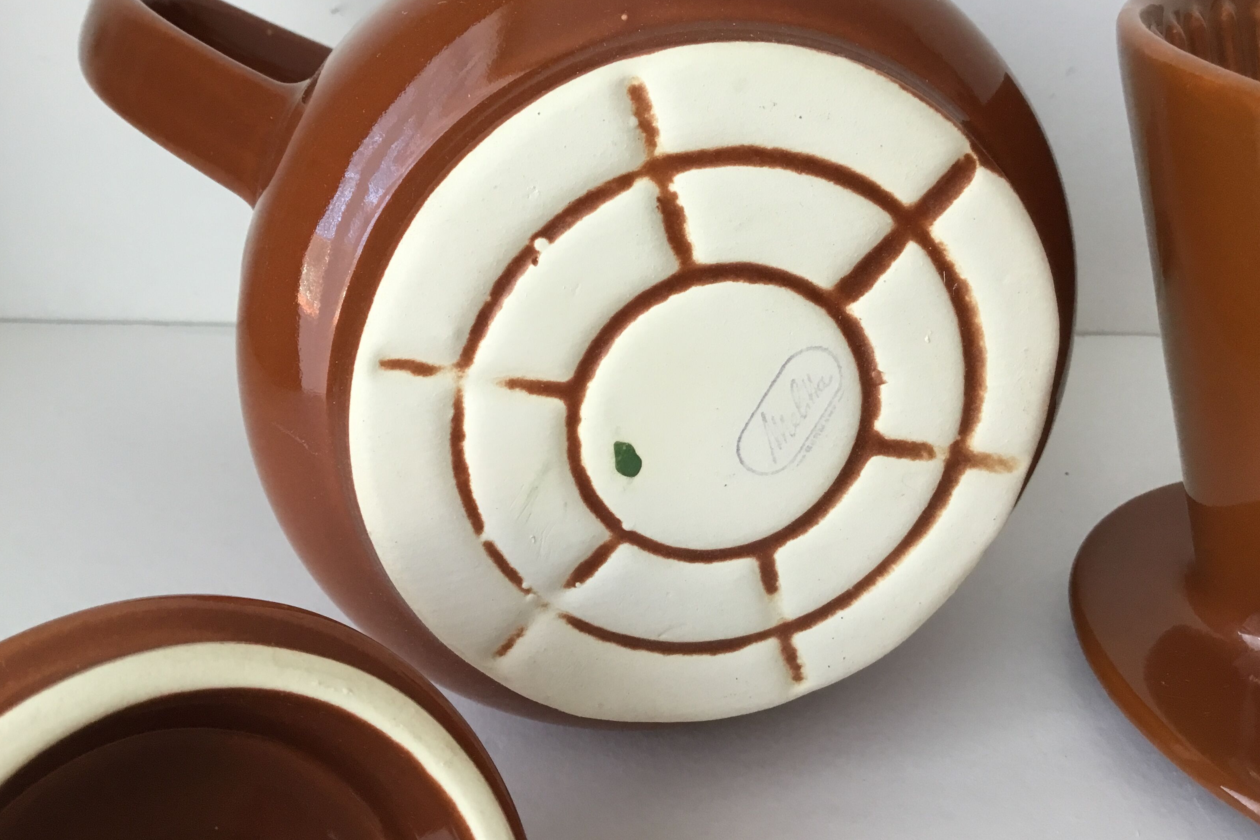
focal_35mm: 33
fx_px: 1155
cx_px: 629
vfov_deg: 39.9
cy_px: 371
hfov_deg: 57.2
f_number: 2.4
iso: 80
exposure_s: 1/33
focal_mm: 3.3
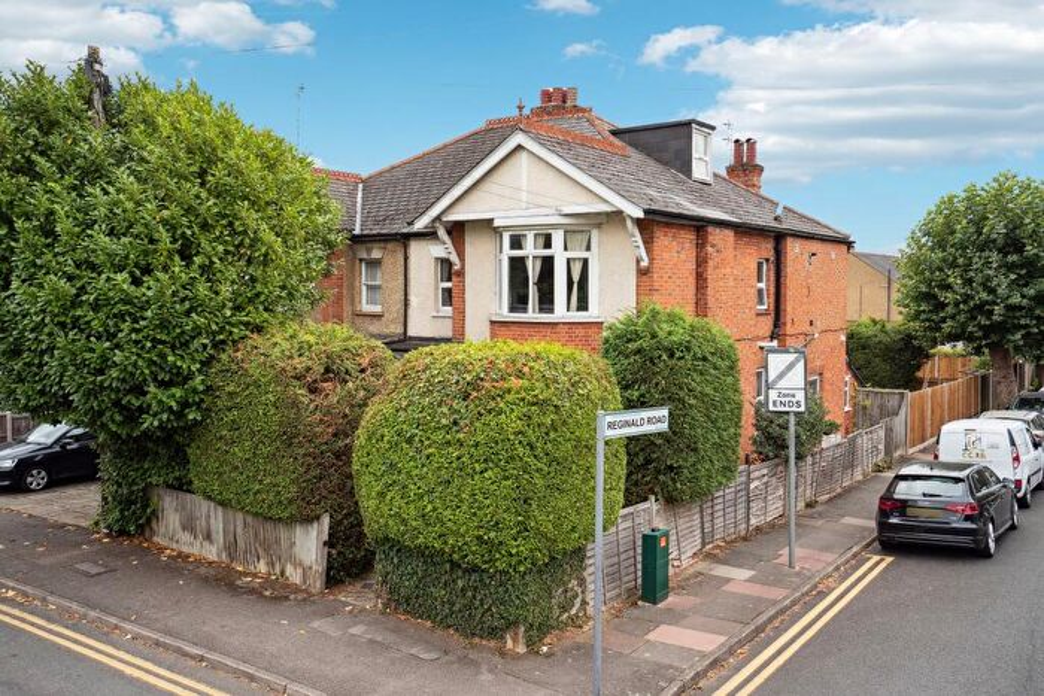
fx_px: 899
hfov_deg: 60.3
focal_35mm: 31
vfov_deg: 42.3
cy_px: 348
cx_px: 522
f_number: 5.6
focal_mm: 31
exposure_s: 1/800
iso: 640
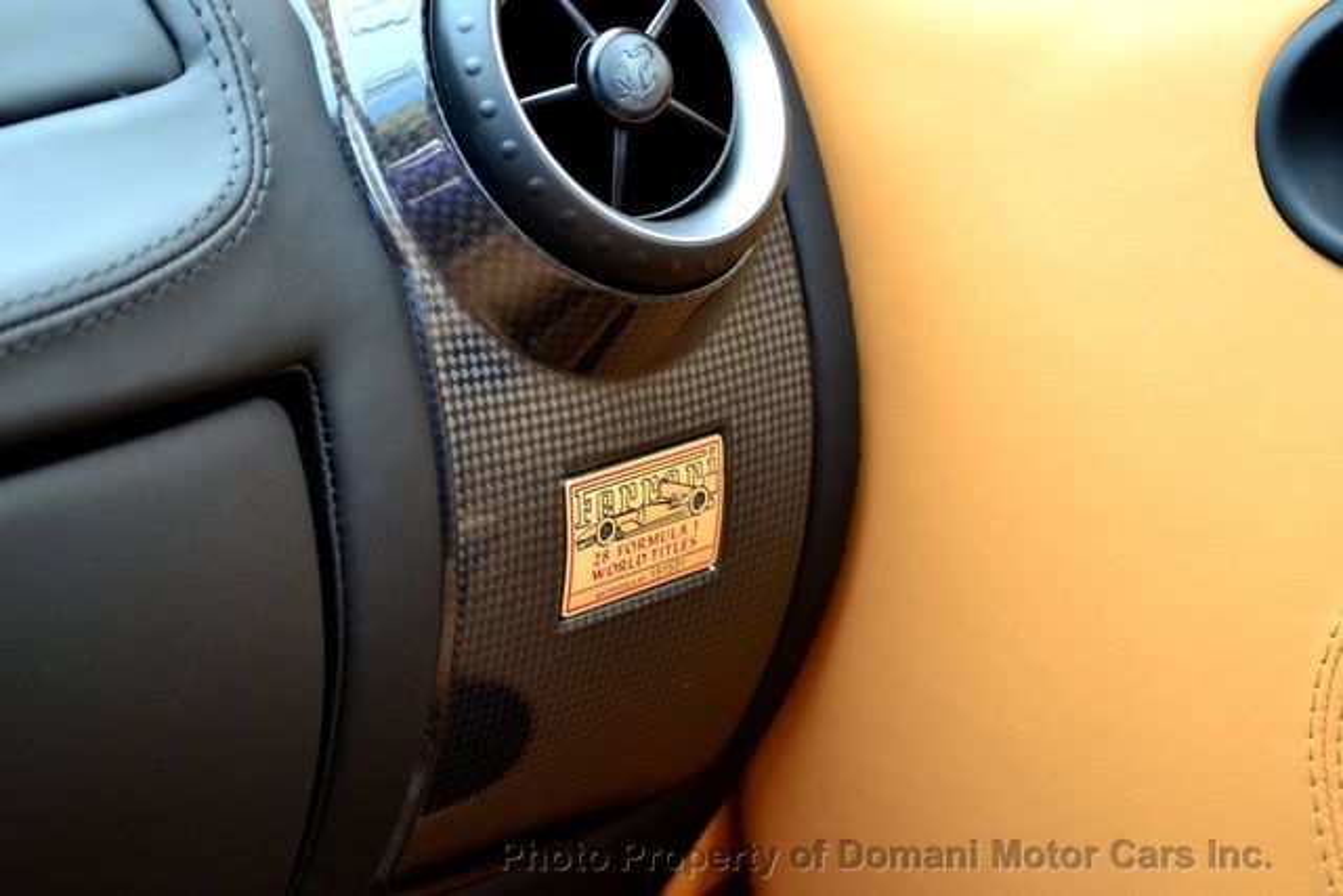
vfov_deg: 16.6
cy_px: 448
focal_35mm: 82
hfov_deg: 24.6
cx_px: 672
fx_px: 3078
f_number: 5.6
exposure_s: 1/125
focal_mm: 55
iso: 800
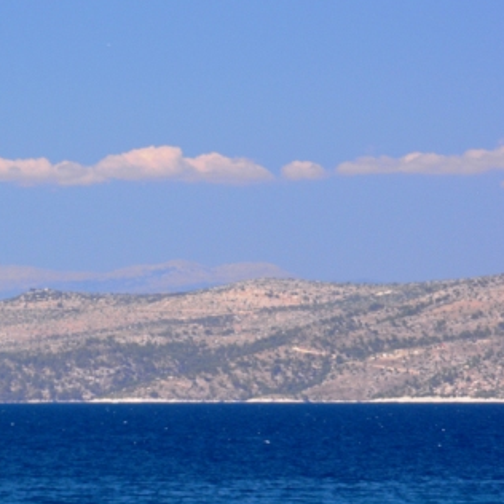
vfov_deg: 4.0
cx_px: -295
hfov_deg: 4.0
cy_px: 352
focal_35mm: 434
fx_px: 7155
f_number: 16
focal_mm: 105
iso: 200
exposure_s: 1/30
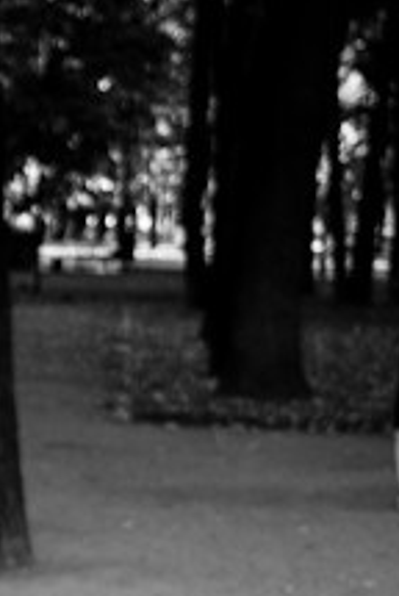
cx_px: -216
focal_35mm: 134
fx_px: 2220
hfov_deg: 9.9
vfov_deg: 14.6
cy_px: 793
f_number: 3.2
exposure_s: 1/125
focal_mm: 24
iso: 200
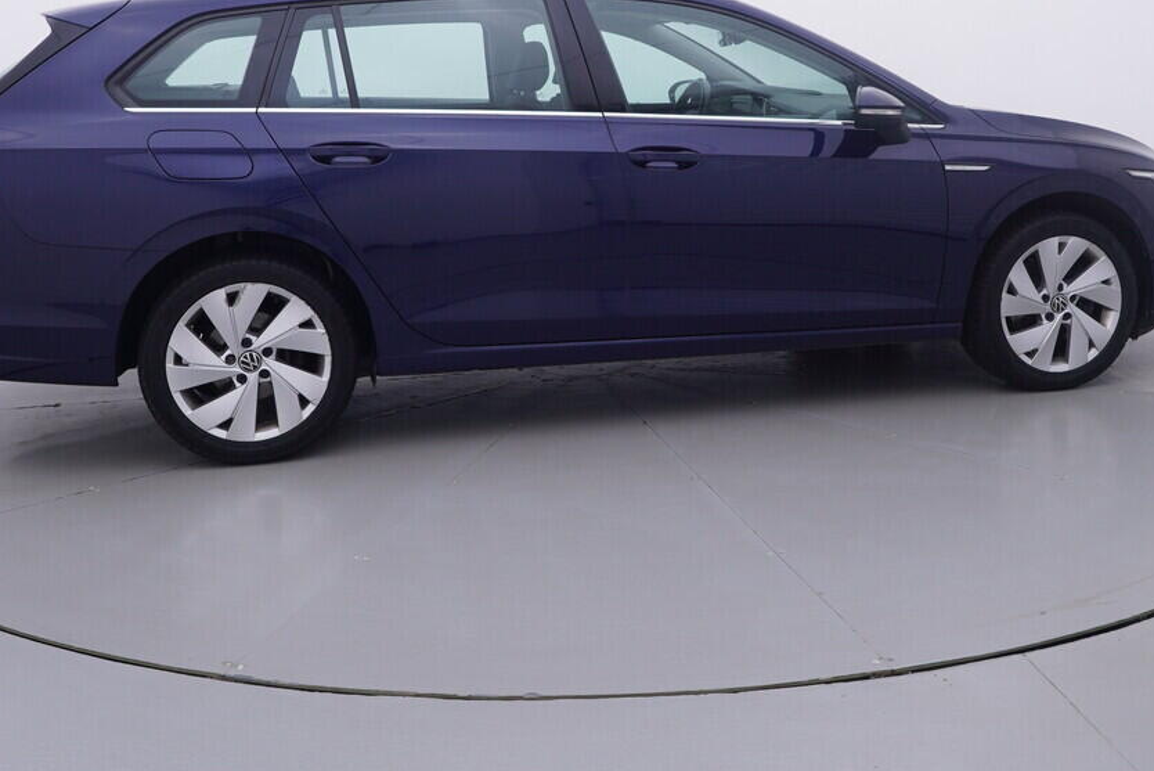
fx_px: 1246
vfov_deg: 33.7
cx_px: 587
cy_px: 199
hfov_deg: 49.7
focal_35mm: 39
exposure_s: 1/80
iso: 200
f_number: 5
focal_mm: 15
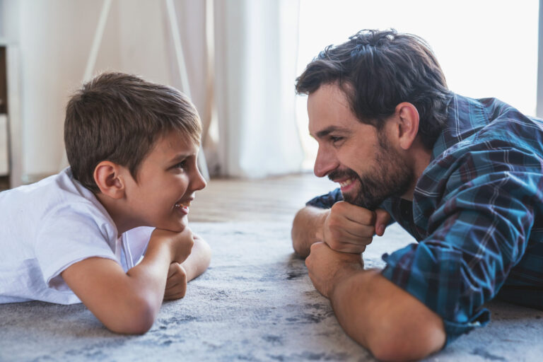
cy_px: 181
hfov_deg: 36.2
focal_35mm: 55
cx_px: 272
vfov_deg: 24.6
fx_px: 830
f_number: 3.2
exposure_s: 1/320
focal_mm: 55
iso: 800
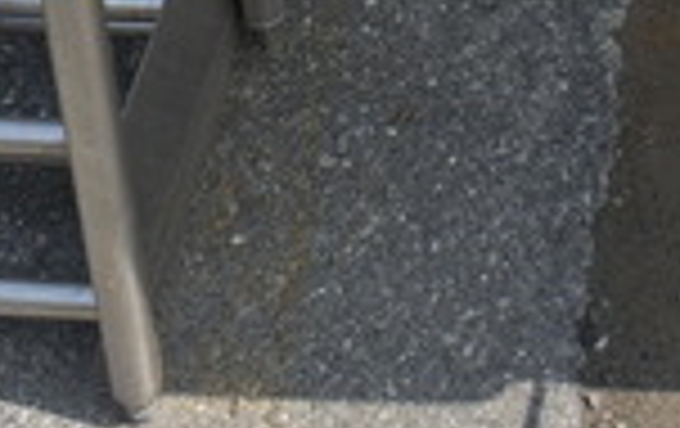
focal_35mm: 111
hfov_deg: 18.3
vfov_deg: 10.8
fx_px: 2061
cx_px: 657
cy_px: -437
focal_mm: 18
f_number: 9
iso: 100
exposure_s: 1/320
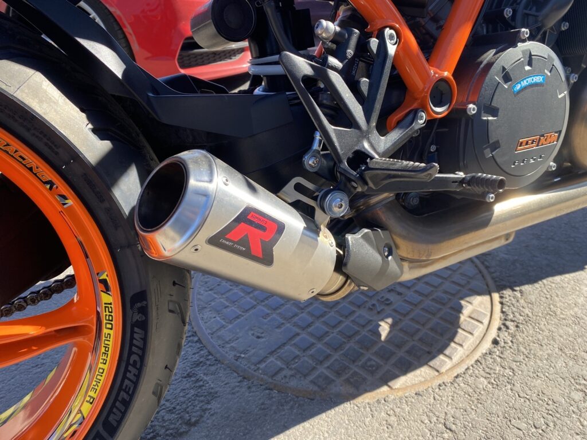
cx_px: 294
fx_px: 441
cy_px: 220
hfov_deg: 67.3
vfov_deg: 53.1
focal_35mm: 26
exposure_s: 1/429
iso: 32
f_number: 1.8
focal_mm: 4.25
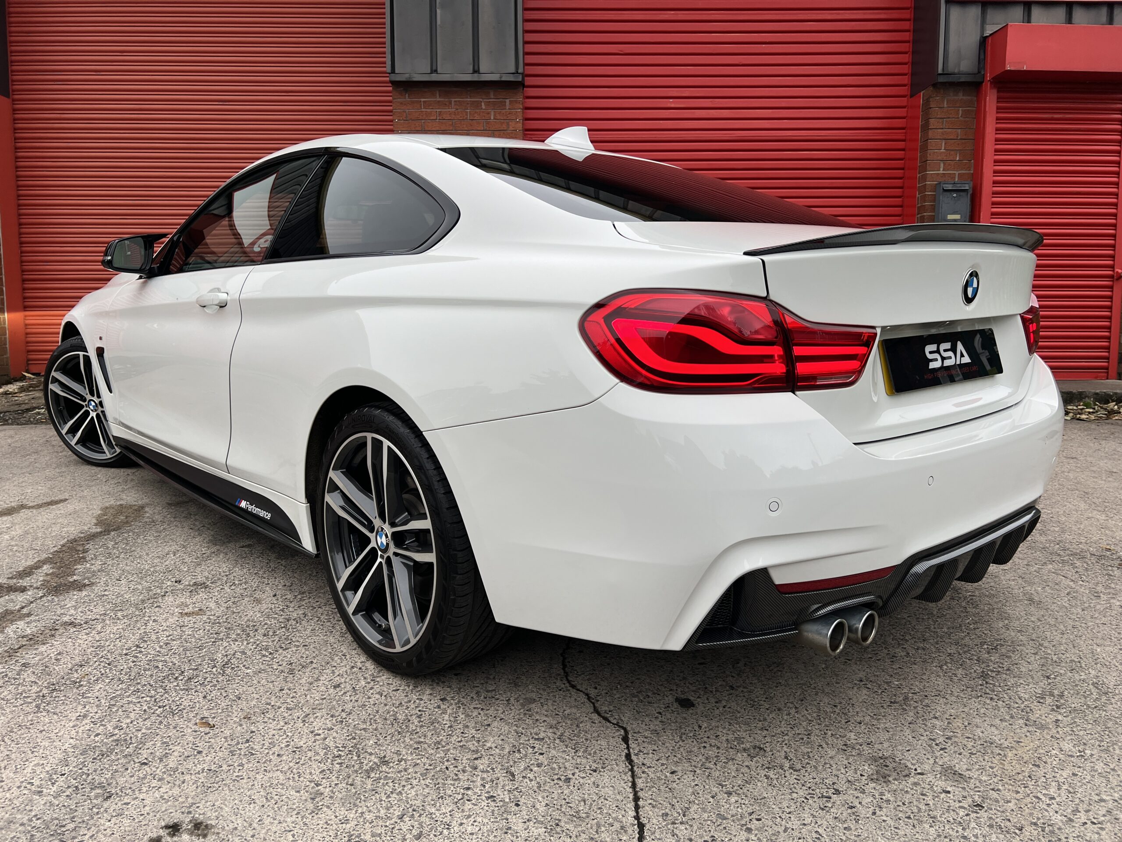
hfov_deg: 67.3
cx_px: 561
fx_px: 843
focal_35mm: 26
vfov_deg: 53.1
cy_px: 421
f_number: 1.5
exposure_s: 1/476
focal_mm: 5.7
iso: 50
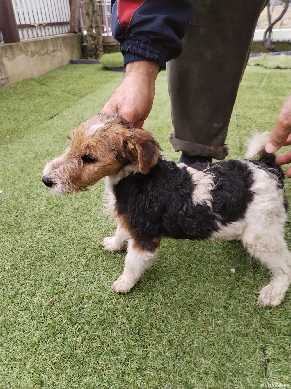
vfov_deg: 61.7
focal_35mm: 29
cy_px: 194
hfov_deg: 48.2
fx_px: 325
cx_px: 146
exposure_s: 1/50
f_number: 1.8
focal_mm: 4.75
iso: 169
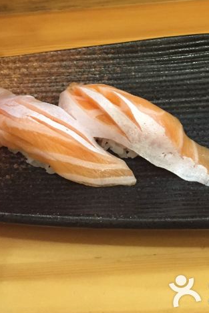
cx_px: 161
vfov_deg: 42.7
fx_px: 392
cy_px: 92
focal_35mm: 45
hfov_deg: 29.3
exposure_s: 1/30
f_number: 2.2
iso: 250
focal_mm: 4.15
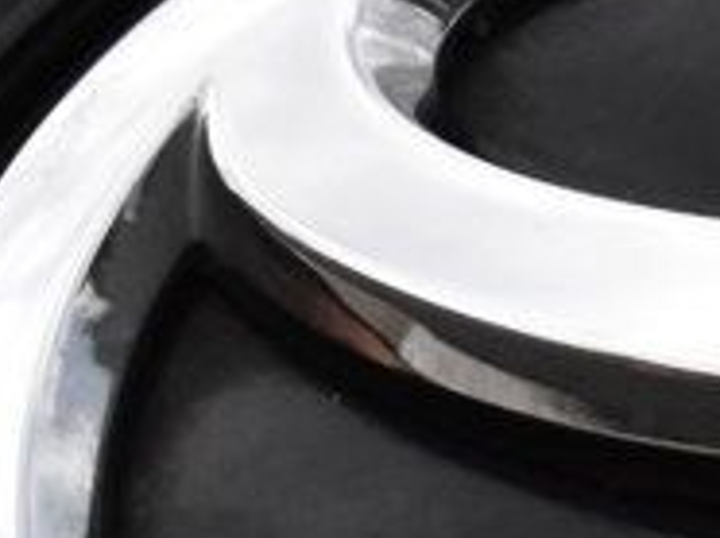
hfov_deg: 5.8
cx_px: 1401
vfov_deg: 4.4
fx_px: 6938
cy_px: 546
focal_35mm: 334
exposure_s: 1/1000
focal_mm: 42
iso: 2500
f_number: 13
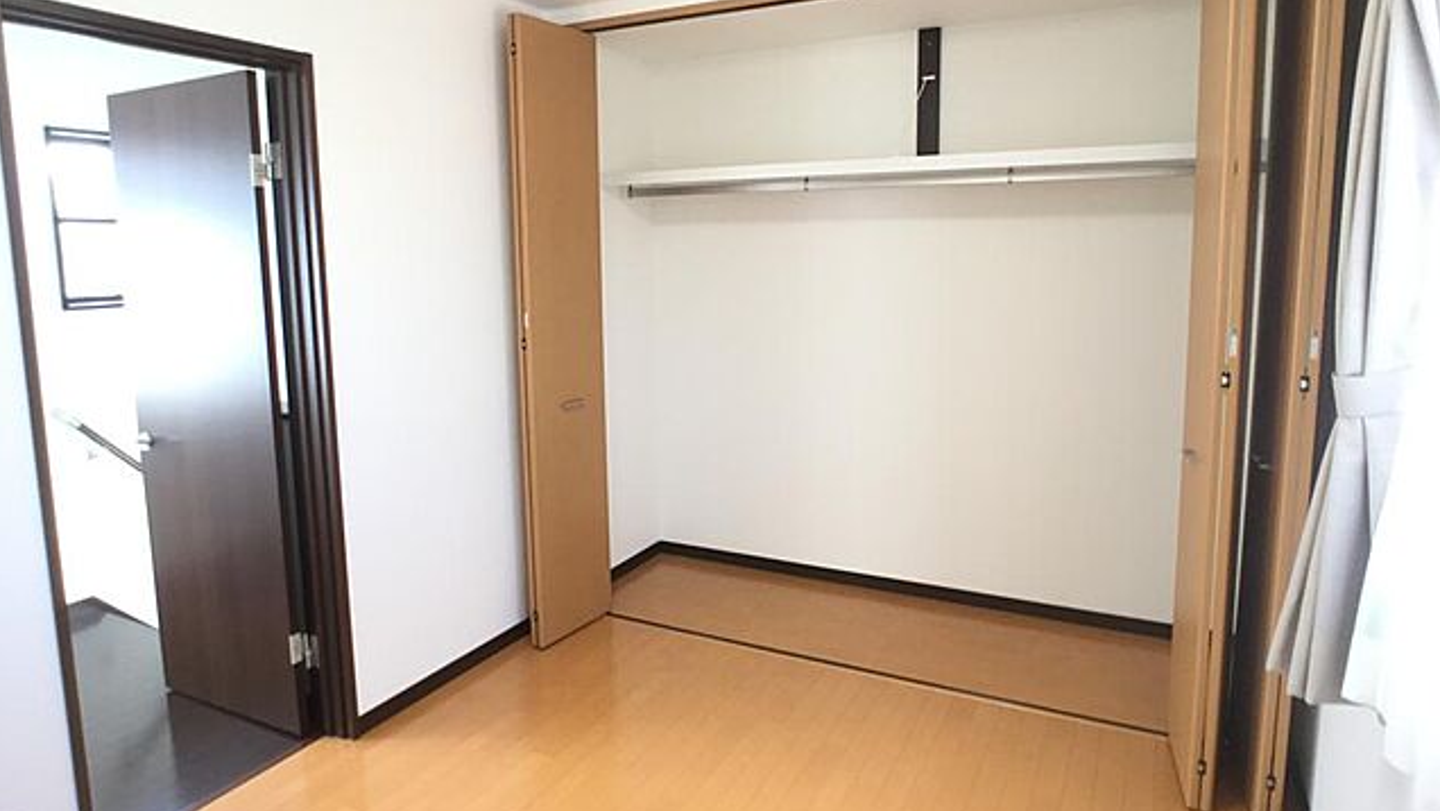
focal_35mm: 34
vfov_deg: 34.6
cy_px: 353
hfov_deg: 58.0
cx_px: 718
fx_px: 1298
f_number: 2.4
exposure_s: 1/30
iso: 50
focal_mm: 3.3
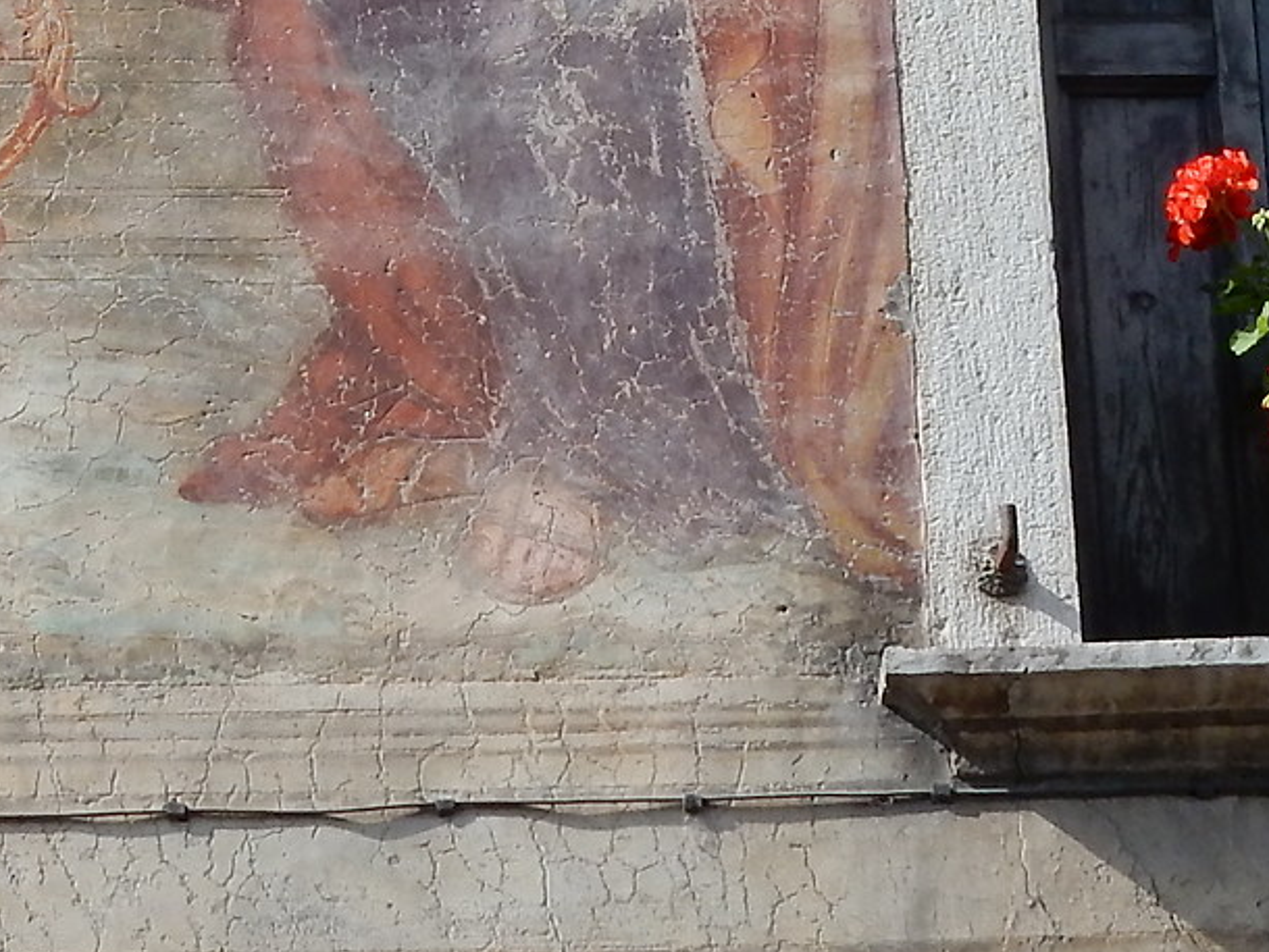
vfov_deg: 6.2
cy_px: -395
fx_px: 8655
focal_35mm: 236
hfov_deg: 8.3
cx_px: 15
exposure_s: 1/400
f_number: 4.5
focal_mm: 10.7
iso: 125
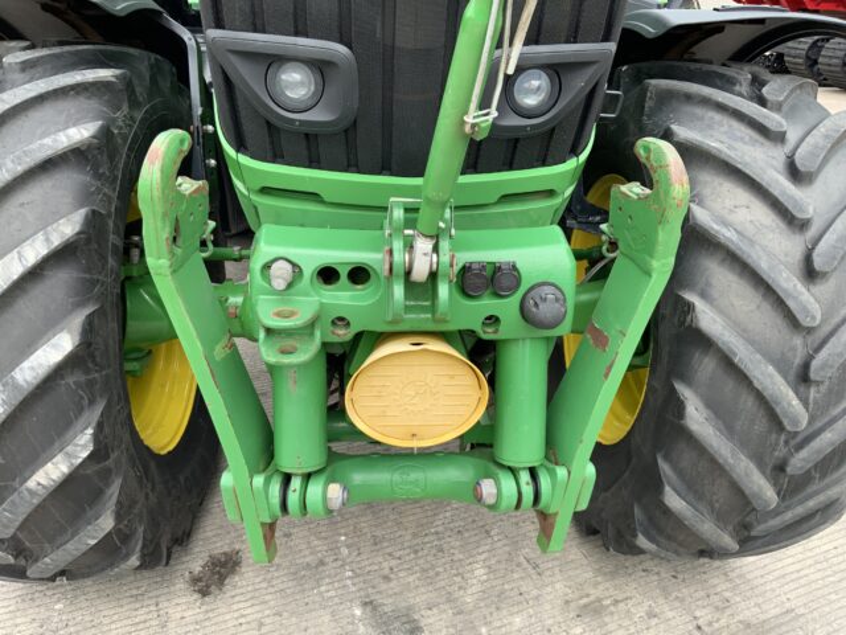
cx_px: 423
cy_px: 318
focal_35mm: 29
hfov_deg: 61.7
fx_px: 709
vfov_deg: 48.2
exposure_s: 1/248
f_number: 1.8
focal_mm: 3
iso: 16
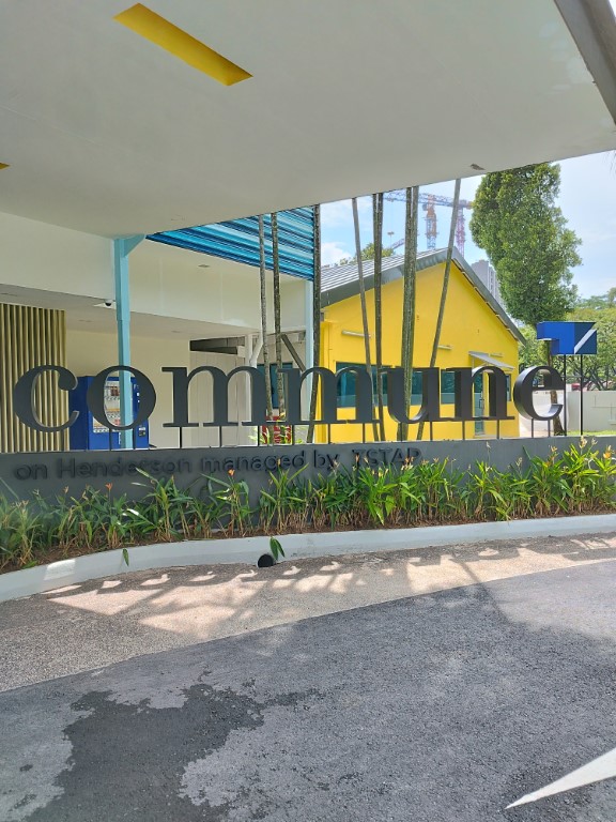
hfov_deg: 54.9
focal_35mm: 25
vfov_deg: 69.4
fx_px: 593
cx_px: 308
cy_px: 411
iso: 50
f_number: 1.89
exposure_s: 1/167
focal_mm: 5.95
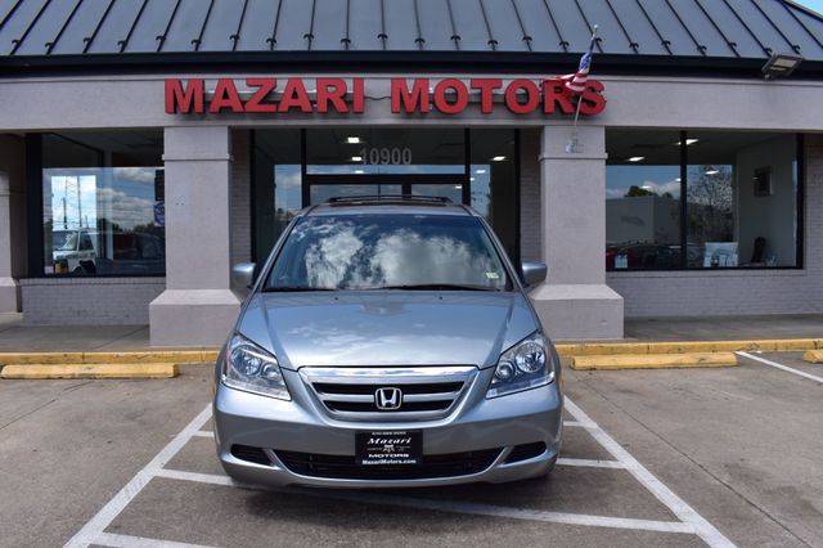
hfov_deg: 62.0
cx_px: 412
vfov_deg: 43.6
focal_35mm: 30
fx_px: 685
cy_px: 274
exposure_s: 1/500
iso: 400
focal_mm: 20
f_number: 11
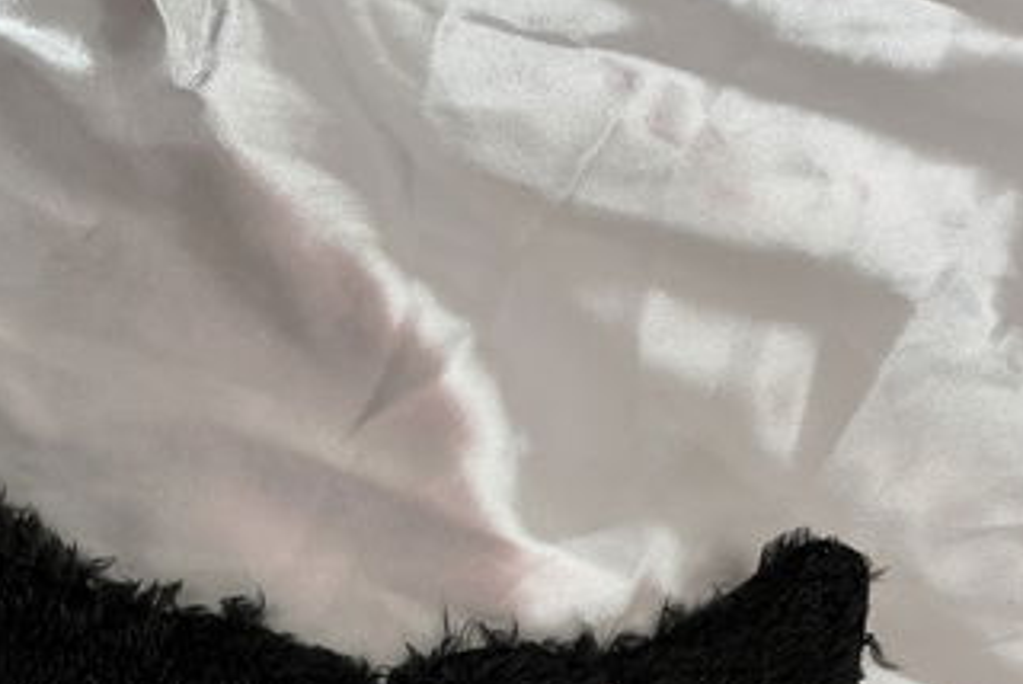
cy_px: 791
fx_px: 1280
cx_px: 419
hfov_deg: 43.4
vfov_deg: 26.9
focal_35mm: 45
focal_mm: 5.1
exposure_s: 1/50
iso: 64
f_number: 1.6
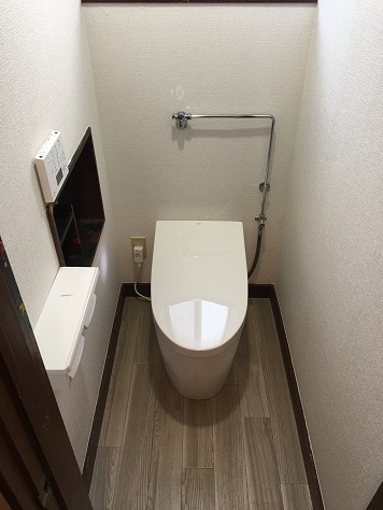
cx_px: 192
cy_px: 255
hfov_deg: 48.3
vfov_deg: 61.6
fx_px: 427
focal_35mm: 29
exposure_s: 1/15
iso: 40
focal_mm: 4.15
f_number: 2.2
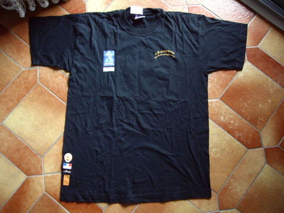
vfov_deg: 37.7
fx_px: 312
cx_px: 142
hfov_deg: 49.0
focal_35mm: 38
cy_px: 106
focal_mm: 6.2
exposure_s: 1/8
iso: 200
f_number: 2.7
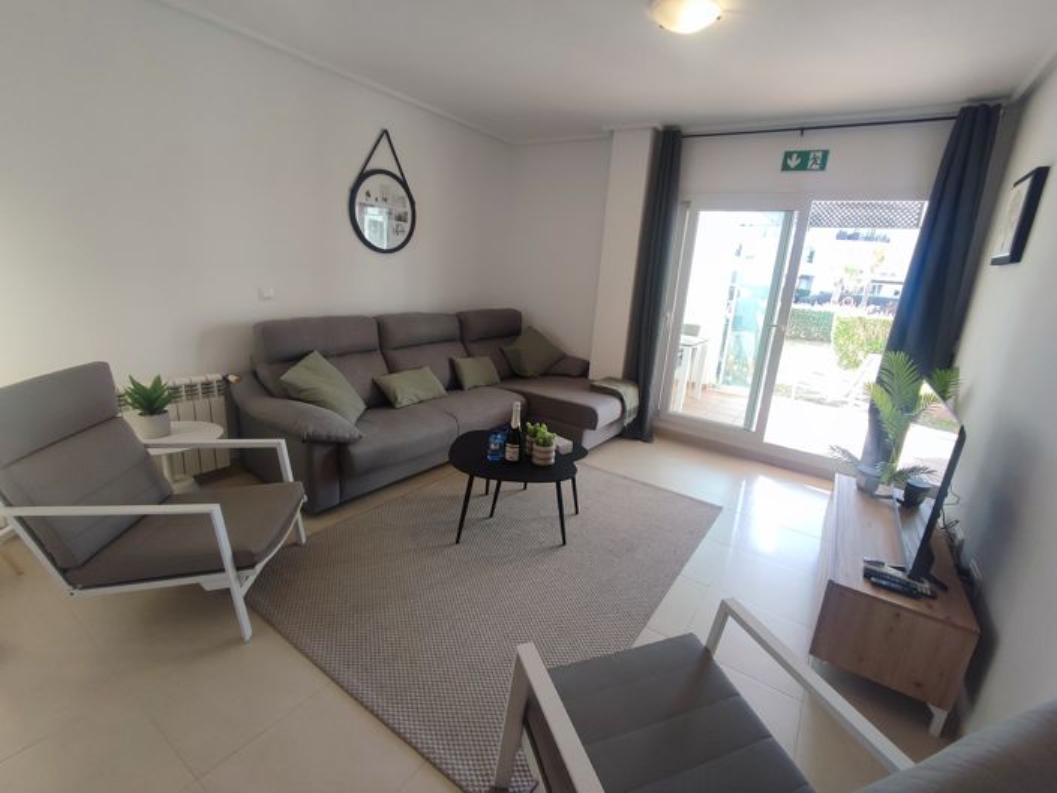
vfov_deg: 78.1
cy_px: 396
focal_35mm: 16
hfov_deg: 94.5
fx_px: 489
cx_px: 528
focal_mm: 1.65
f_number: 2.2
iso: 80
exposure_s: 1/100
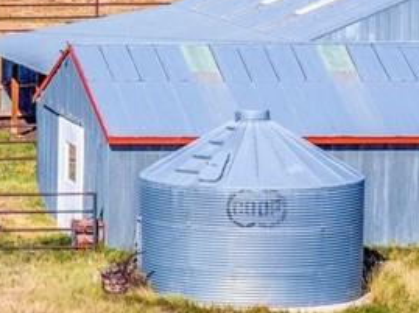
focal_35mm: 417
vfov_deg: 3.6
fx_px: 5041
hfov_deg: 4.6
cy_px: 51
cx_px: -589
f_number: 2.8
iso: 100
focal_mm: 19.35
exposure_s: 1/50
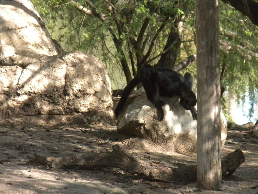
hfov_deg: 7.6
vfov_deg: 5.7
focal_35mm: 260
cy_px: 97
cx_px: 129
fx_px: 1938
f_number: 5.3
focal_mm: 46.2
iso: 400
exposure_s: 1/432
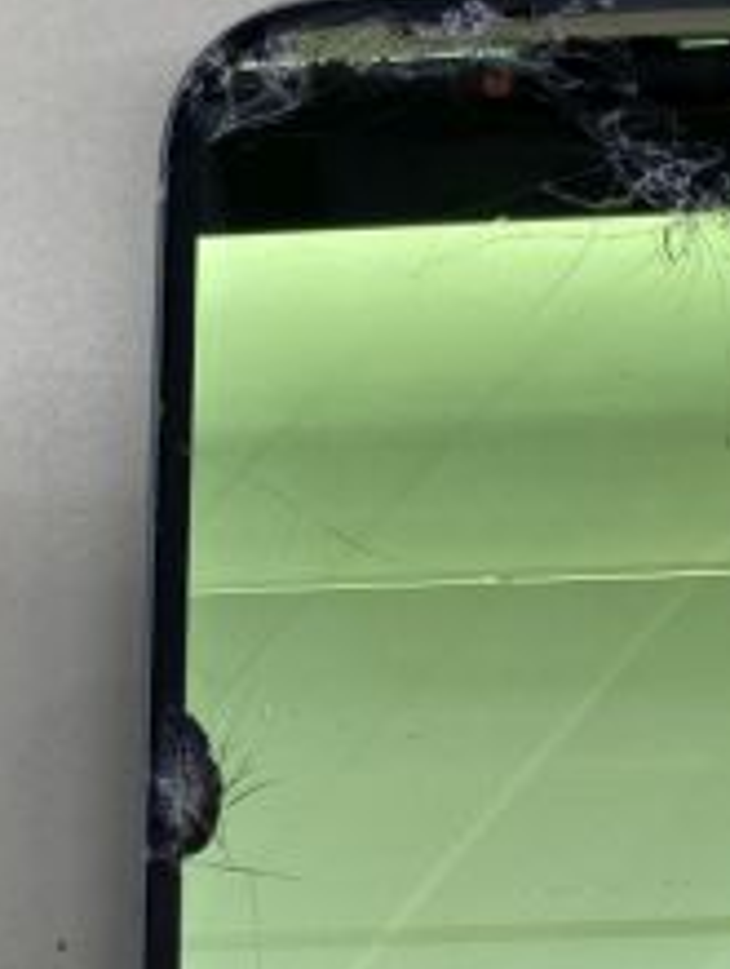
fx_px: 1906
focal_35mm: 68
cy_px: 1104
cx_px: 690
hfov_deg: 21.1
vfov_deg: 26.0
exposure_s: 1/120
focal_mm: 3.99
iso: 80
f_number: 1.8
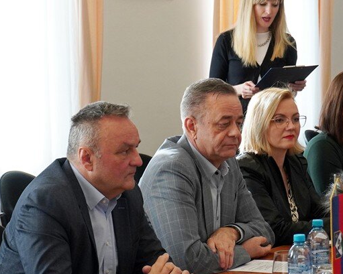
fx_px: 1289
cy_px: 164
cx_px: 141
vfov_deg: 12.2
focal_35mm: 127
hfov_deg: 15.2
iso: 1250
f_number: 5.6
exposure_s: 1/125
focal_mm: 45
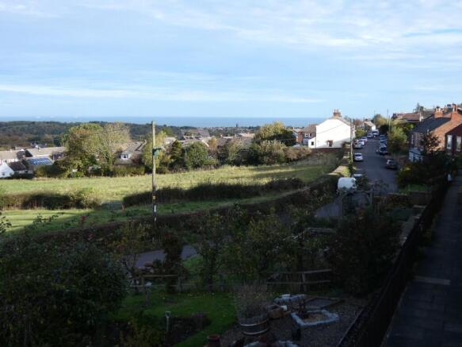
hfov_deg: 45.8
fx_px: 547
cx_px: 231
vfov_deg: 35.1
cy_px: 174
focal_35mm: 41
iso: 80
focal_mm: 7.3
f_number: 3.6
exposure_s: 1/400
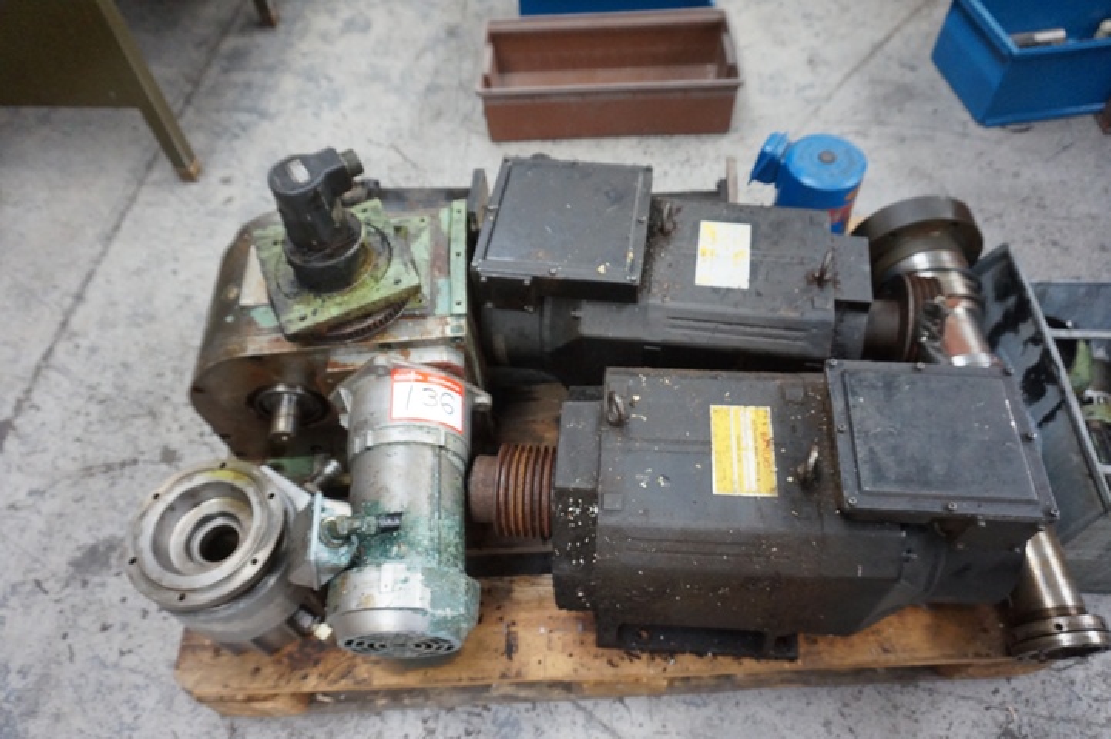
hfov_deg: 73.8
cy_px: 370
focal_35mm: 24
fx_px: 740
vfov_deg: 53.1
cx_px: 556
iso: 2000
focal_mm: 16
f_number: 3.5
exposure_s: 1/160
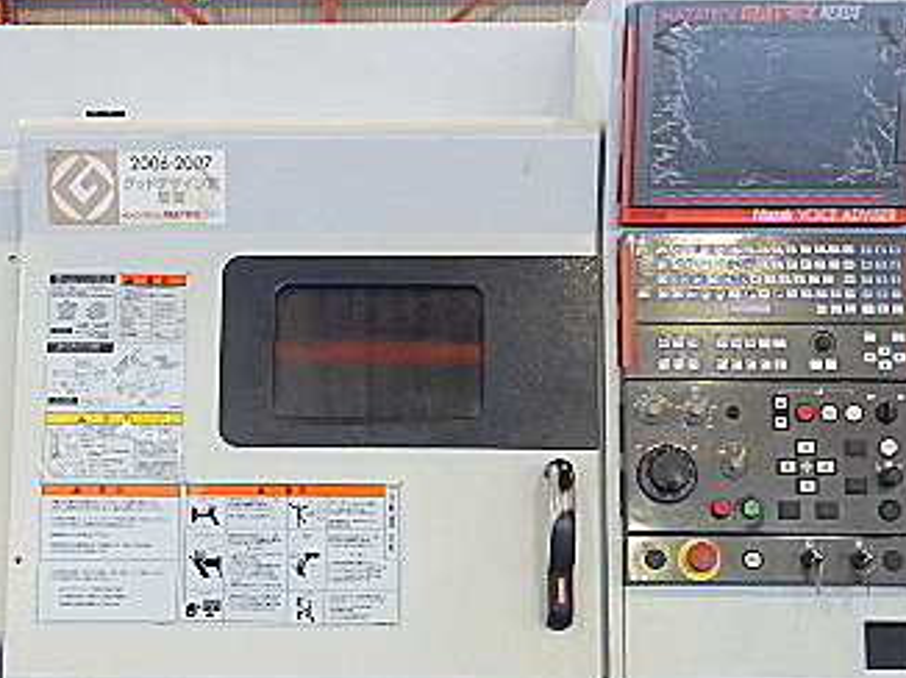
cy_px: 609
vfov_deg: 25.7
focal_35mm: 55
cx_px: 342
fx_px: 1438
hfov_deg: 34.8
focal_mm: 5
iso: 640
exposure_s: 1/45
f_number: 3.5
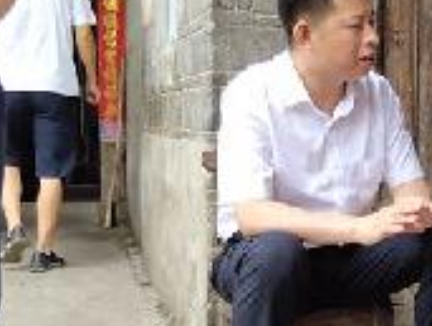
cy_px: 205
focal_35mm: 84
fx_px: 1051
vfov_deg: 17.6
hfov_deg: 21.8
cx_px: 493
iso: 50
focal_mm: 4.27
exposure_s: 1/329
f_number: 1.8
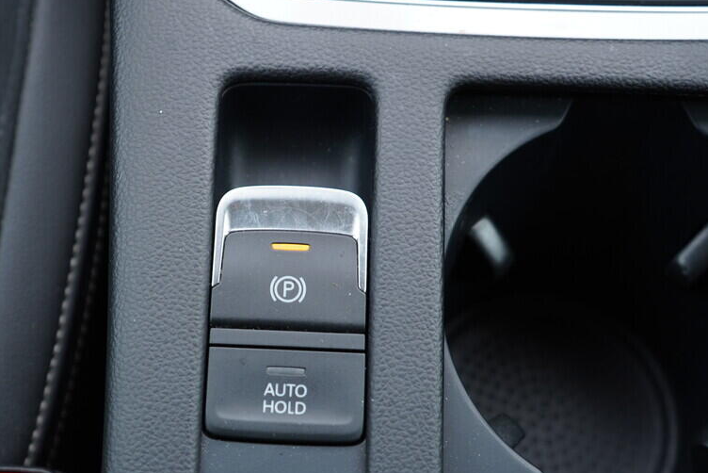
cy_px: 310
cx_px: 239
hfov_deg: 39.9
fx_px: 964
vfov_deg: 27.4
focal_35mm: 49
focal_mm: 24
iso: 250
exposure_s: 1/40
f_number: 2.8
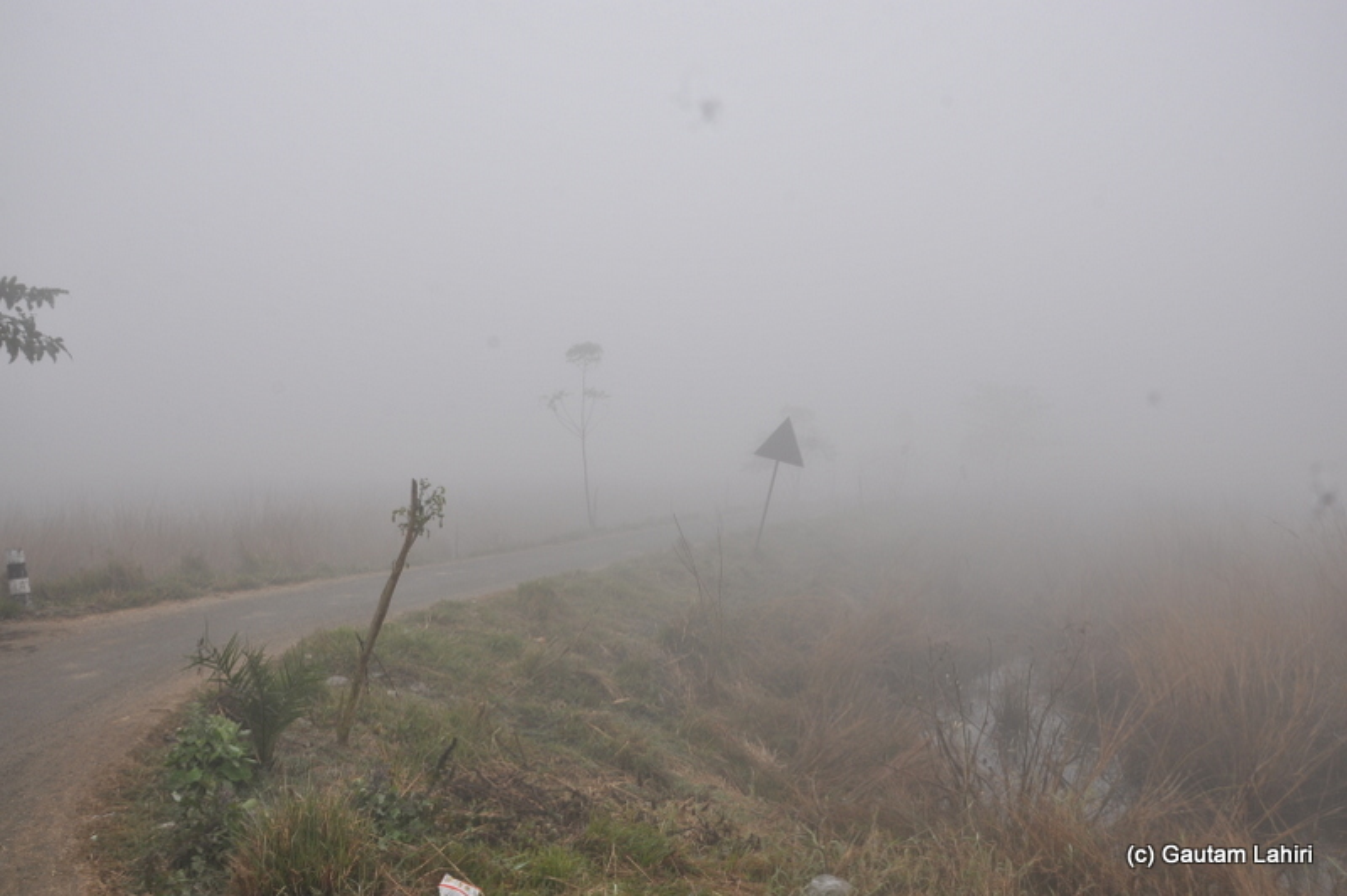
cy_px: 448
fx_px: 1009
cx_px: 674
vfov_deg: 47.9
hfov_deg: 67.4
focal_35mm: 27
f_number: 14
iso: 200
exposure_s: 1/8
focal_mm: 18
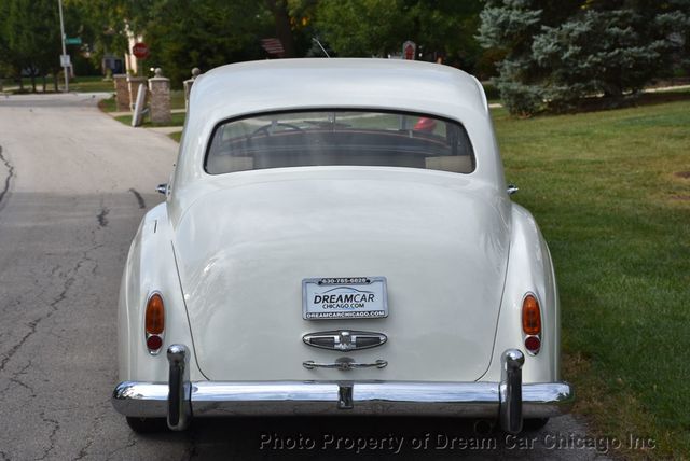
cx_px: 345
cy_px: 230
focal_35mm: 78
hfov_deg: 26.0
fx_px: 1496
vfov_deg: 17.5
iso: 140
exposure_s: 1/500
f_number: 8
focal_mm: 52
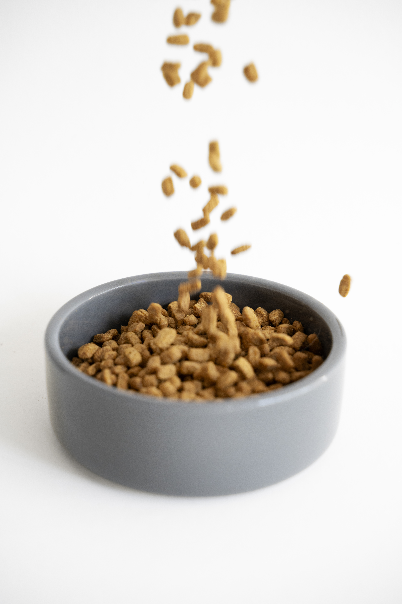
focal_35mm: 75
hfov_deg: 18.2
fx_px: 1258
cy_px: 302
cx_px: 201
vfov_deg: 27.0
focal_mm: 75
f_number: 3.5
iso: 1250
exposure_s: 1/800
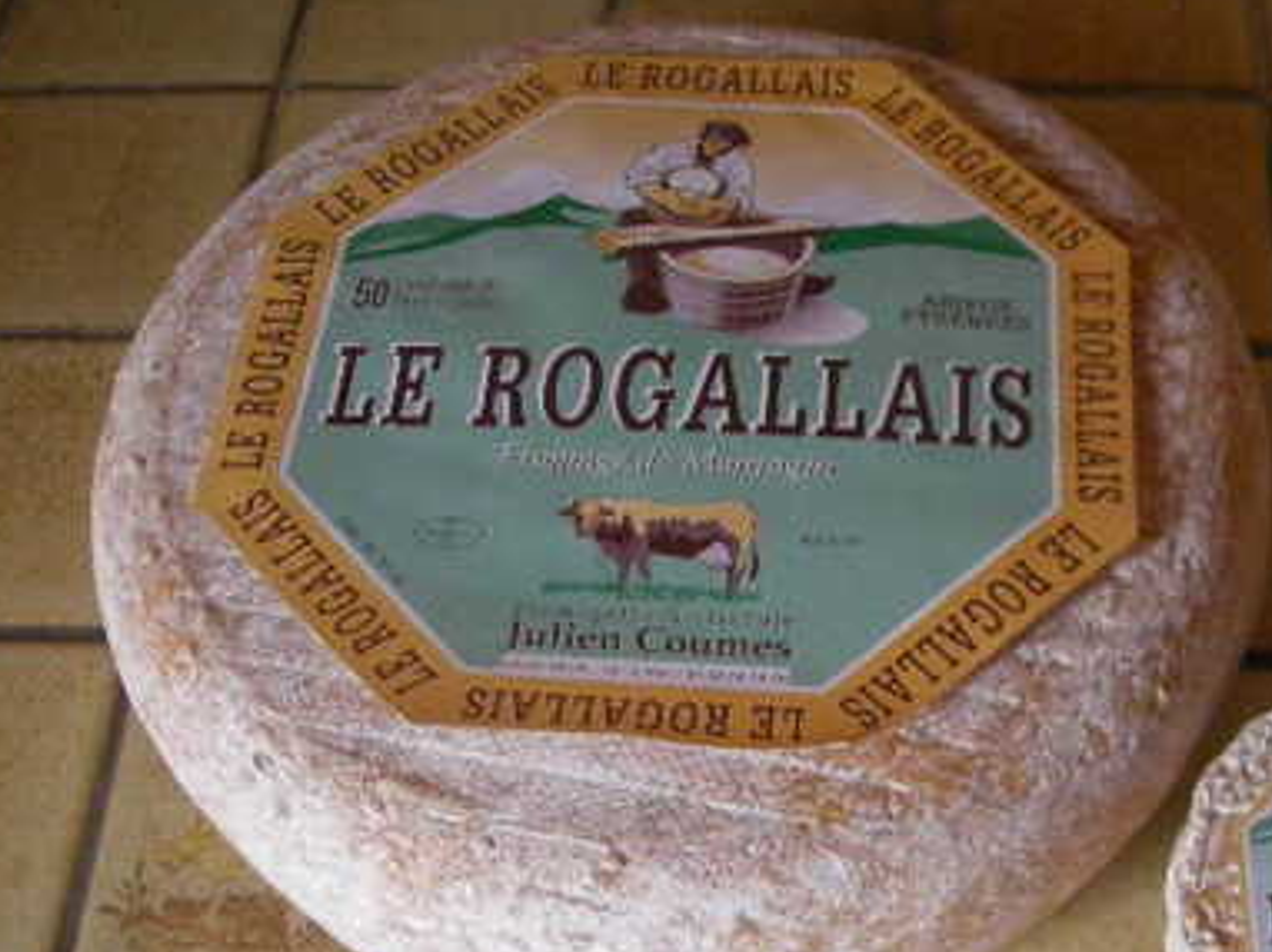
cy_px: 599
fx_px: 2020
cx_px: 906
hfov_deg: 34.4
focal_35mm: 55
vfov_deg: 26.4
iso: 400
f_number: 2.8
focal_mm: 5.7
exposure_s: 1/22.3
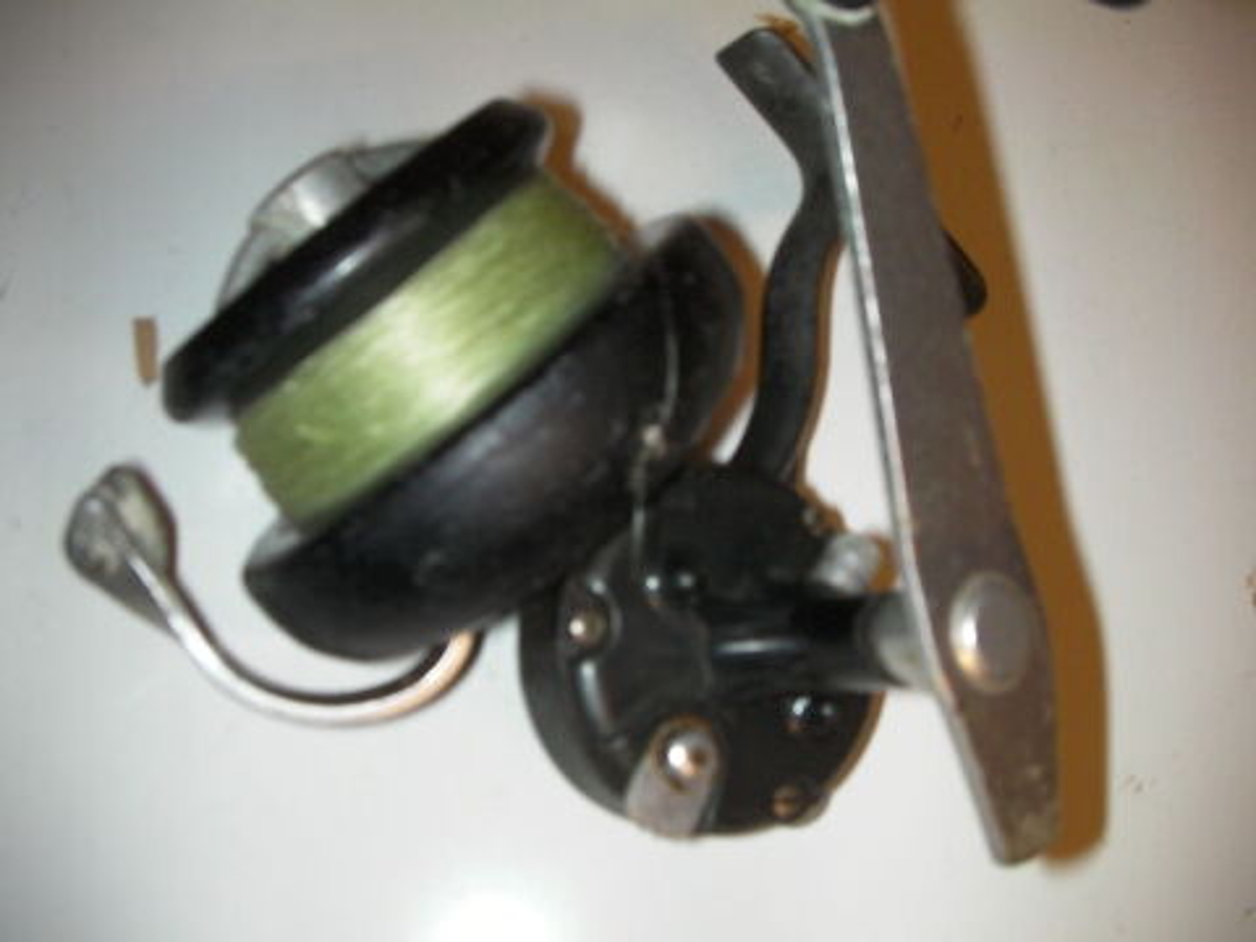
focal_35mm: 38
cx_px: 628
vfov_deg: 37.7
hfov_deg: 49.0
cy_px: 471
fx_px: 1379
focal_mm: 6.3
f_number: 3.5
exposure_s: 1/30
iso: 200
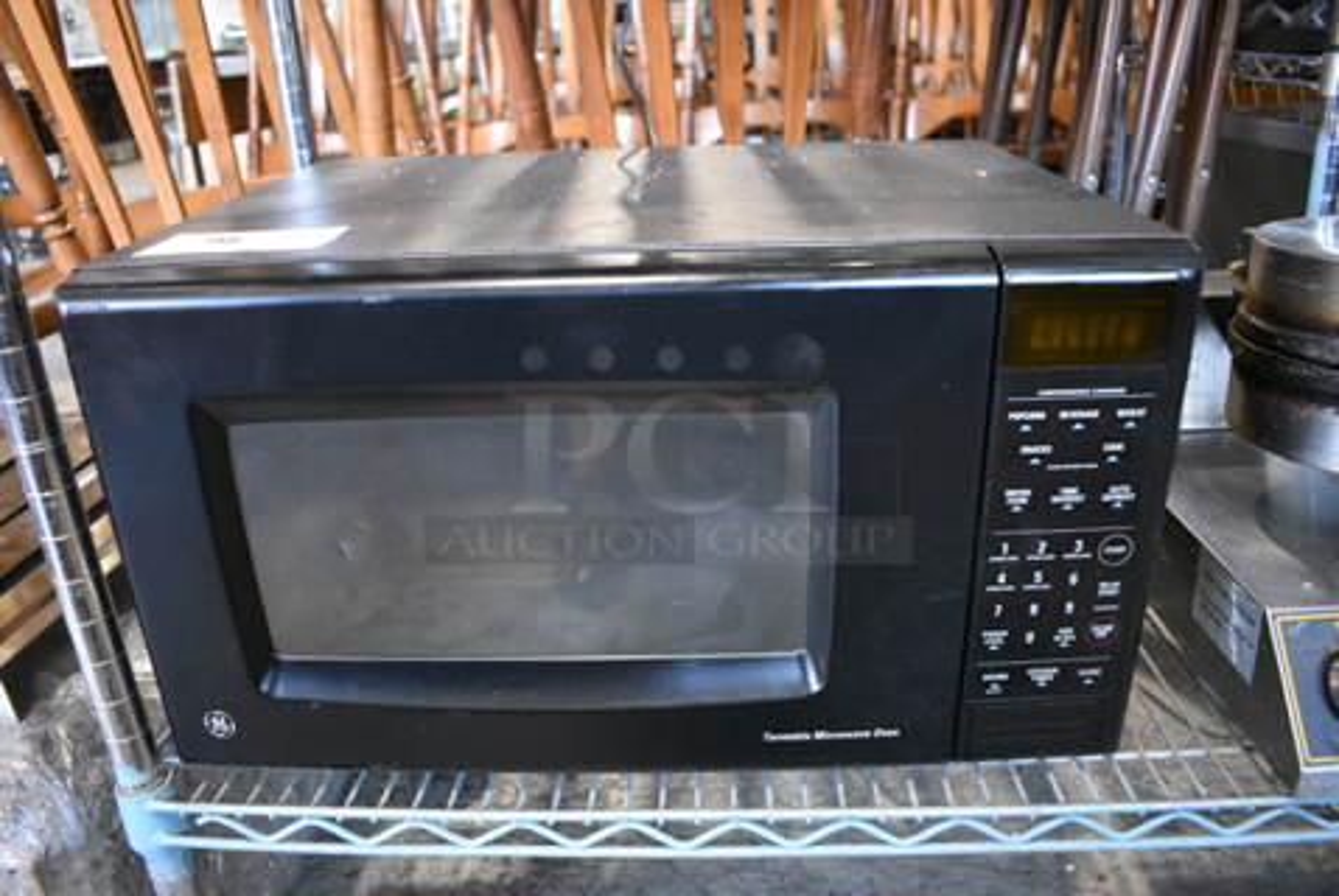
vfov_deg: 48.1
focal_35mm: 27
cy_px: 448
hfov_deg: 67.3
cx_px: 670
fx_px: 1005
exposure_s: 1/125
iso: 3600
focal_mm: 18
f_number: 3.5
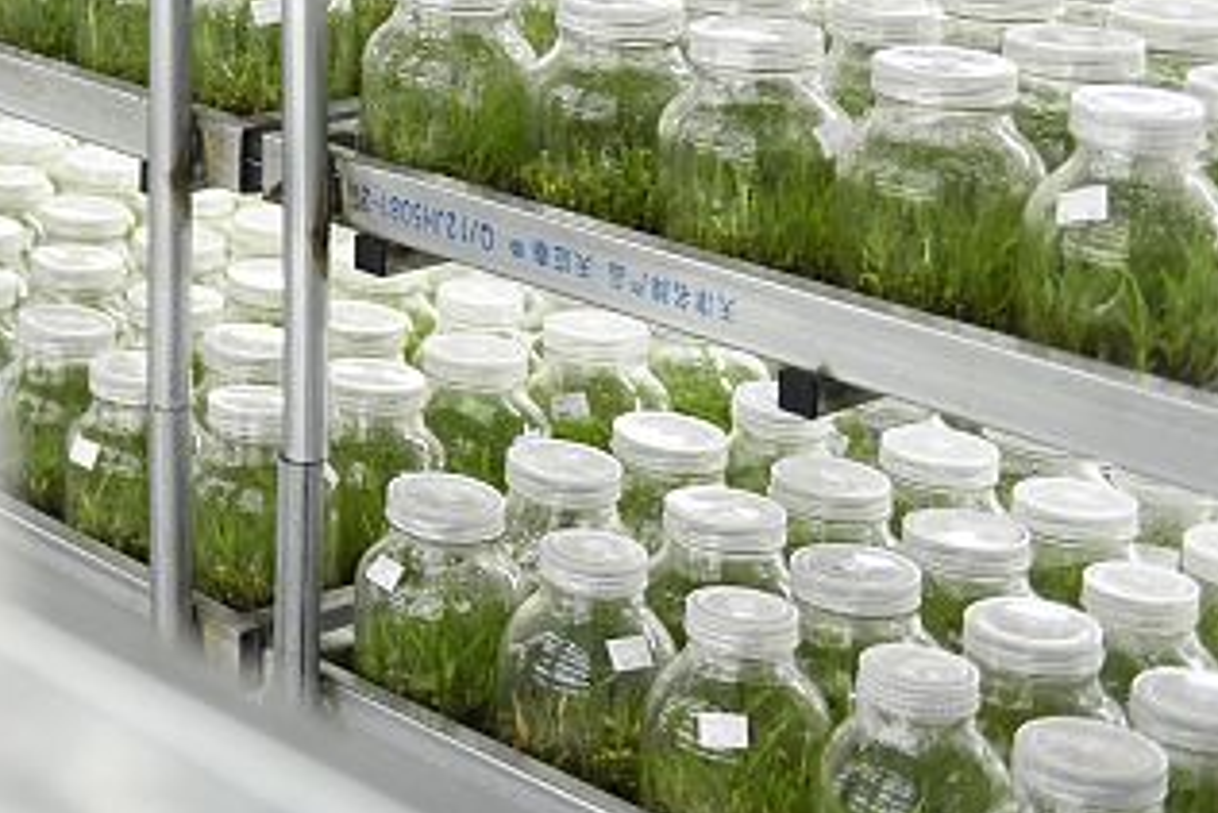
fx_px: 3080
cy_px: -466
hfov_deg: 18.6
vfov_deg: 14.0
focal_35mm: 91
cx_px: -813
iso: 400
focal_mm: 24
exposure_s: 1/200
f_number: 3.2
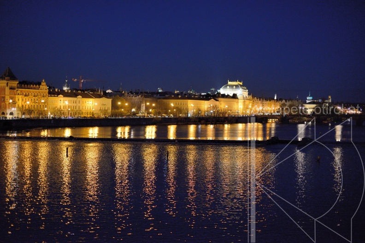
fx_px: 507
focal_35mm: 50
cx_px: 182
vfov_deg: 27.0
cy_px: 122
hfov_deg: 39.6
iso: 4000
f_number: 1.8
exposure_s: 1/100
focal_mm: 50
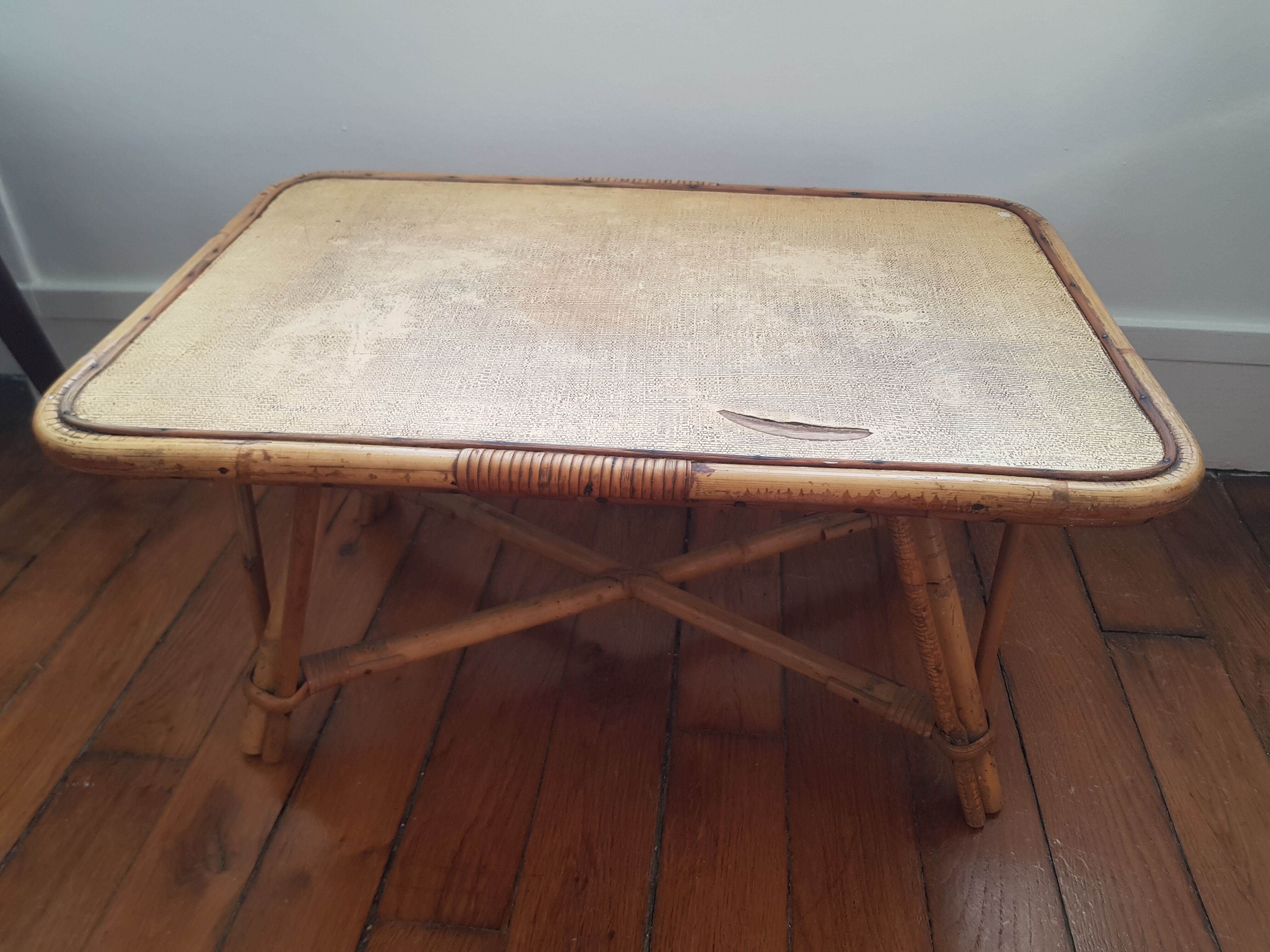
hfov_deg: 67.3
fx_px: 954
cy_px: 476
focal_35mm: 26
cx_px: 635
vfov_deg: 53.1
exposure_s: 1/60
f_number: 1.7
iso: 64
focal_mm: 4.2
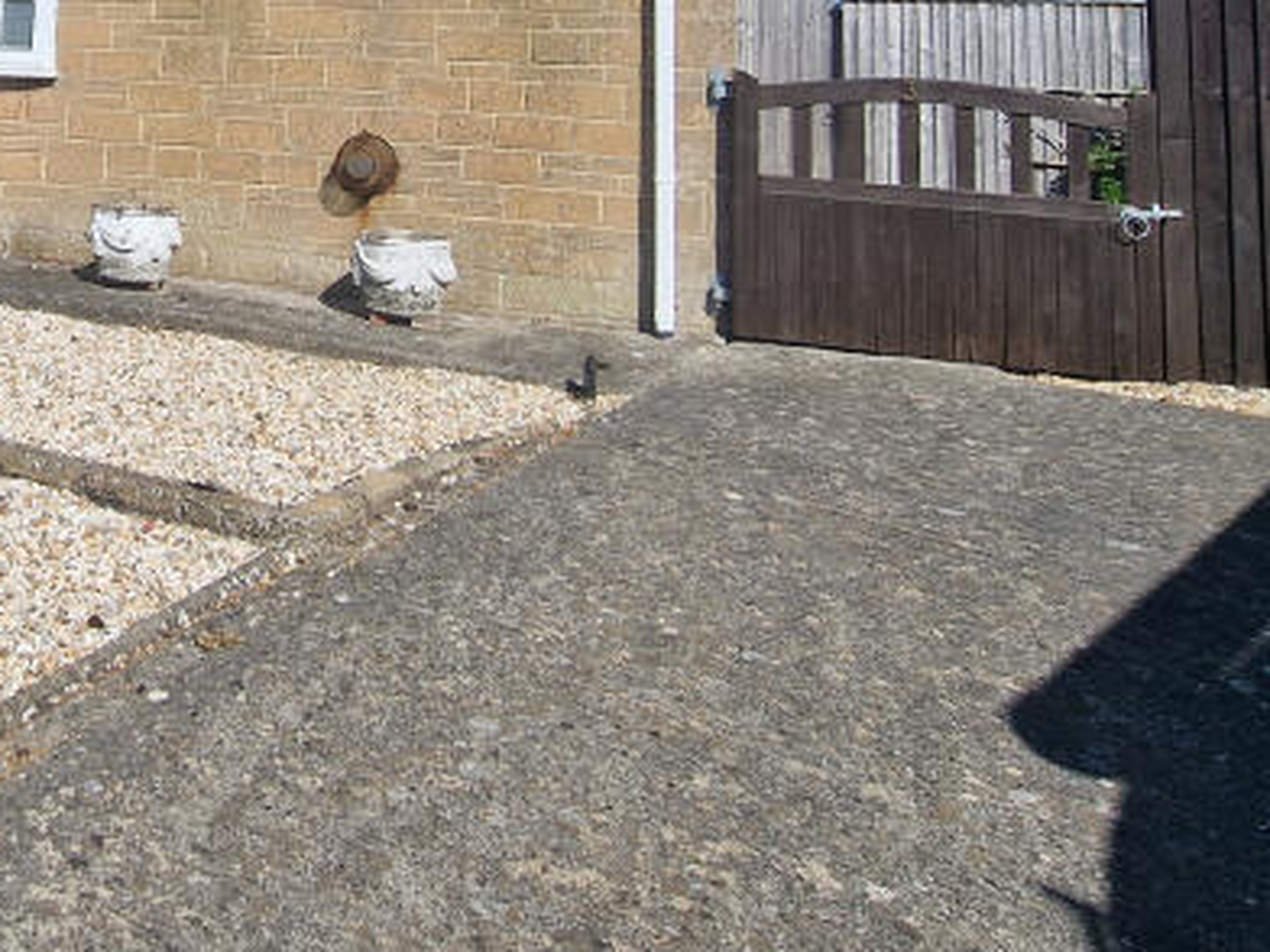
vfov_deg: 36.4
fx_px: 1247
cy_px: -55
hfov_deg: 48.0
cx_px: 110
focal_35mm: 34
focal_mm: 2.2
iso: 50
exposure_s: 1/3480
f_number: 2.2
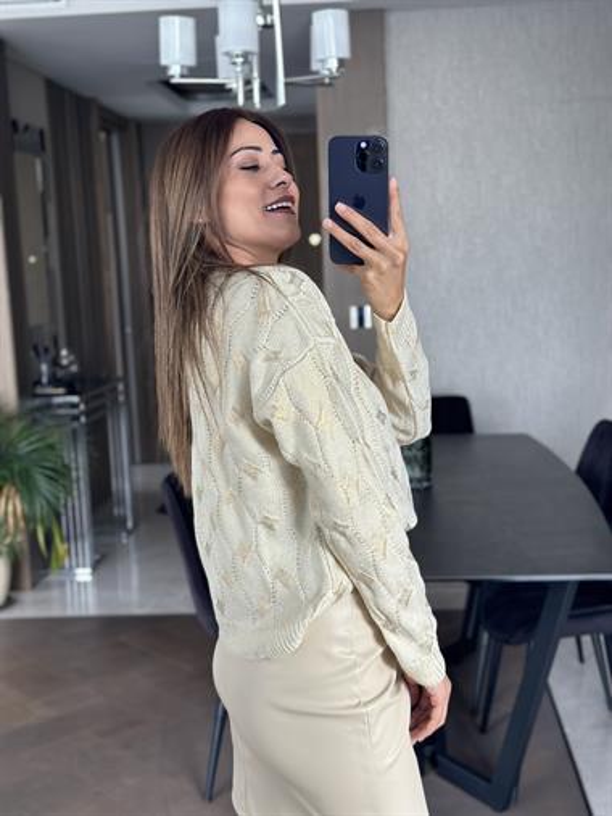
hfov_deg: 30.3
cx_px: 306
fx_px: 1131
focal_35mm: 48
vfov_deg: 39.6
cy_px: 408
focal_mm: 6.86
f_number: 1.78
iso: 125
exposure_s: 1/86
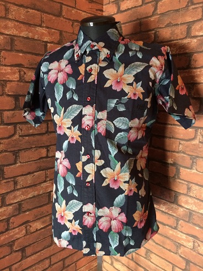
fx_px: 234
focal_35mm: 30
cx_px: 102
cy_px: 136
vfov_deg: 59.9
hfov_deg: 46.8
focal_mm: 4.12
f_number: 2.2
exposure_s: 1/17
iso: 320
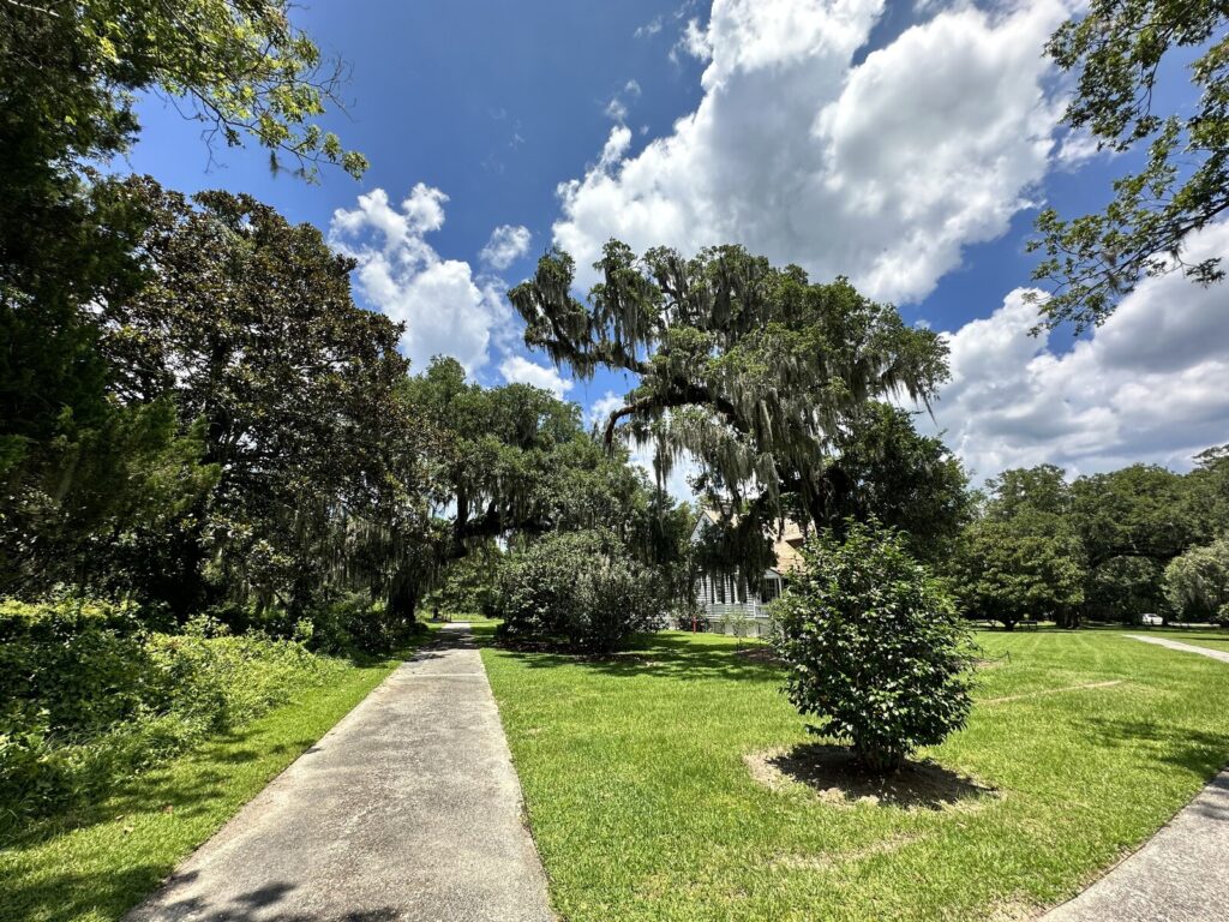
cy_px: 461
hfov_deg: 102.1
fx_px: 497
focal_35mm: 14
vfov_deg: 85.7
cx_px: 614
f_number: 2.2
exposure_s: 1/1052
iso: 50
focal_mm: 2.22
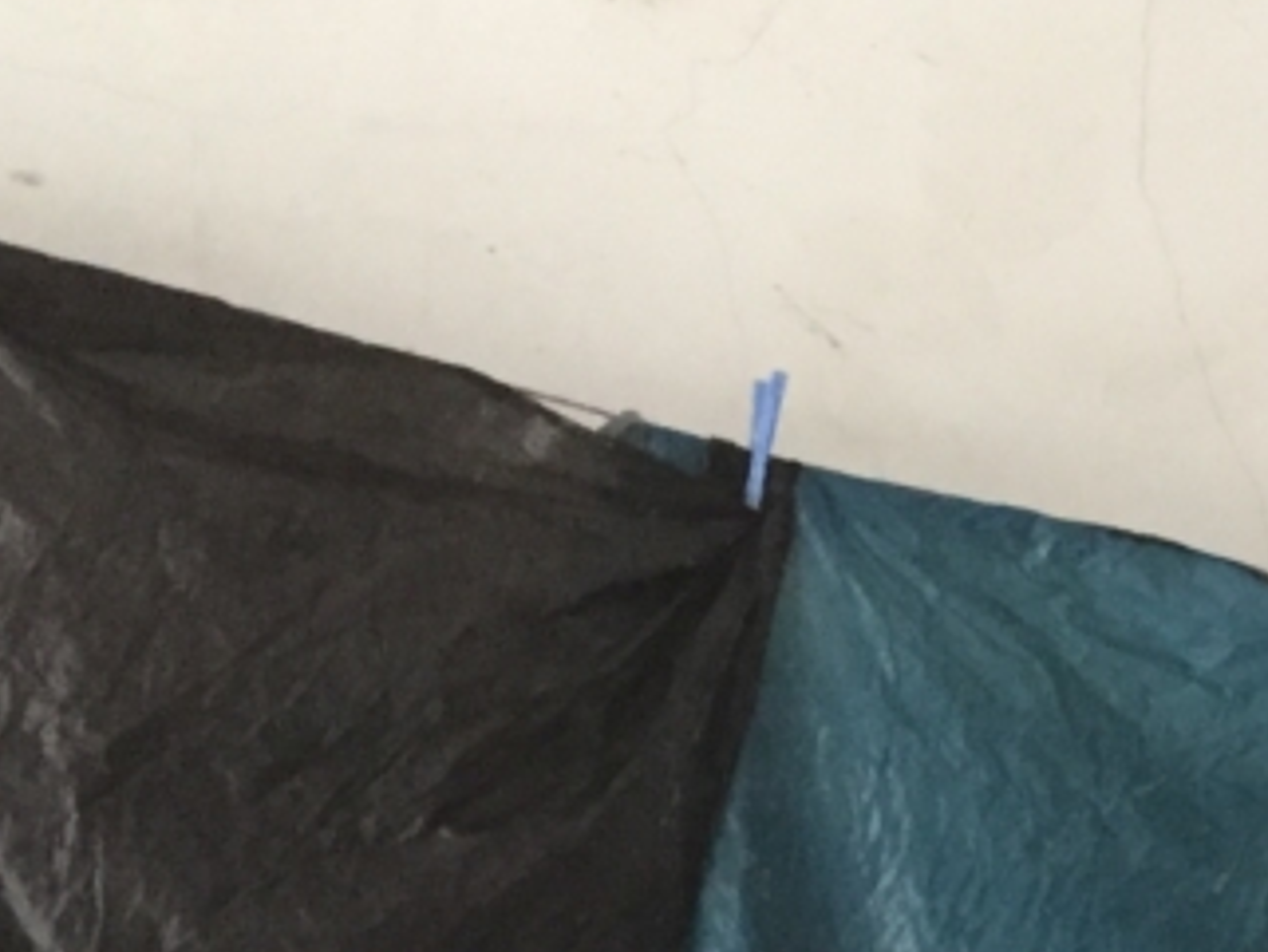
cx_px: 2003
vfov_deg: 14.0
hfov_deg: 16.9
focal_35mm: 103
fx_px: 3774
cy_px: 1120
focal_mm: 4.15
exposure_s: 1/17
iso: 320
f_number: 2.2
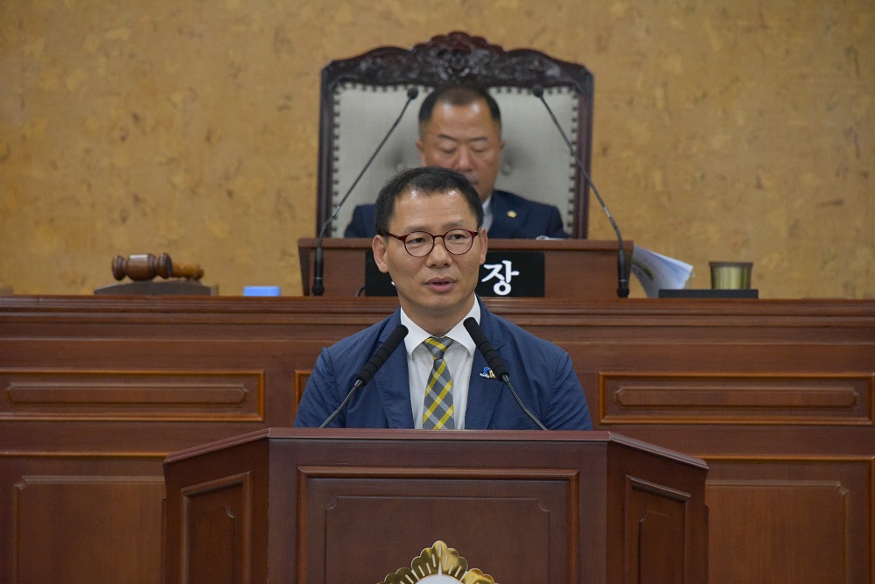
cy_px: 292
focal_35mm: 300
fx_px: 7292
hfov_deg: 6.9
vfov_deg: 4.6
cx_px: 438
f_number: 9
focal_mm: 300
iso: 9000
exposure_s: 1/320
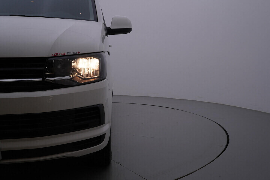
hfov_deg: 53.1
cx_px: 135
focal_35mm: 36
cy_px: 90
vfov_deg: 36.9
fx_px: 270
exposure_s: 1/160
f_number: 5.6
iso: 125
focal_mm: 24
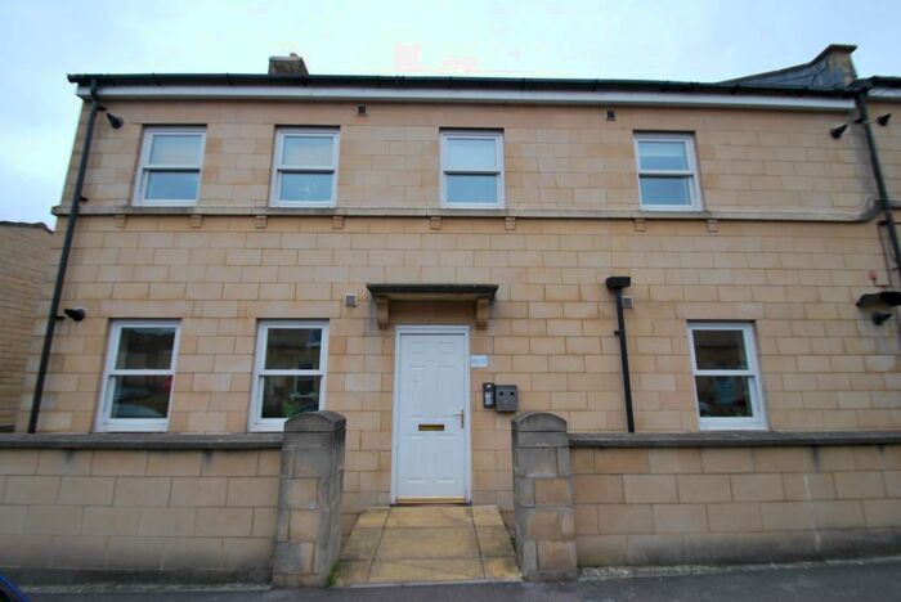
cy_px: 301
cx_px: 450
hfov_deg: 100.3
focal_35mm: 15
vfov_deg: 77.4
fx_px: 376
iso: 100
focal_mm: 10
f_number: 6.3
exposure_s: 1/160
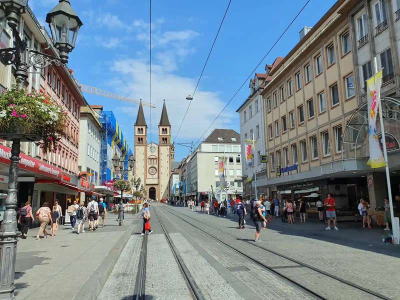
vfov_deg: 53.1
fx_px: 300
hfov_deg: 67.3
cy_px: 150
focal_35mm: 26
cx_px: 200
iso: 50
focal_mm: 4.3
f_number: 2.4
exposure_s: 1/2120
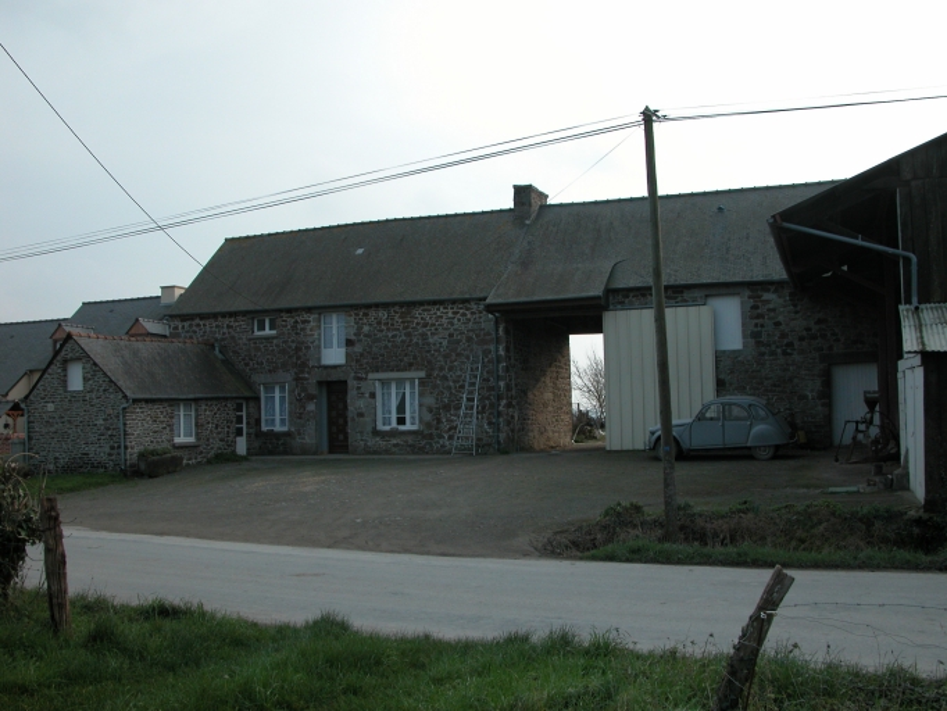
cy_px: 356
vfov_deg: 40.7
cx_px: 474
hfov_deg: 52.6
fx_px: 958
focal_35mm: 35
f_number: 5.6
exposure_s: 1/280
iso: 100
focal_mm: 8.9
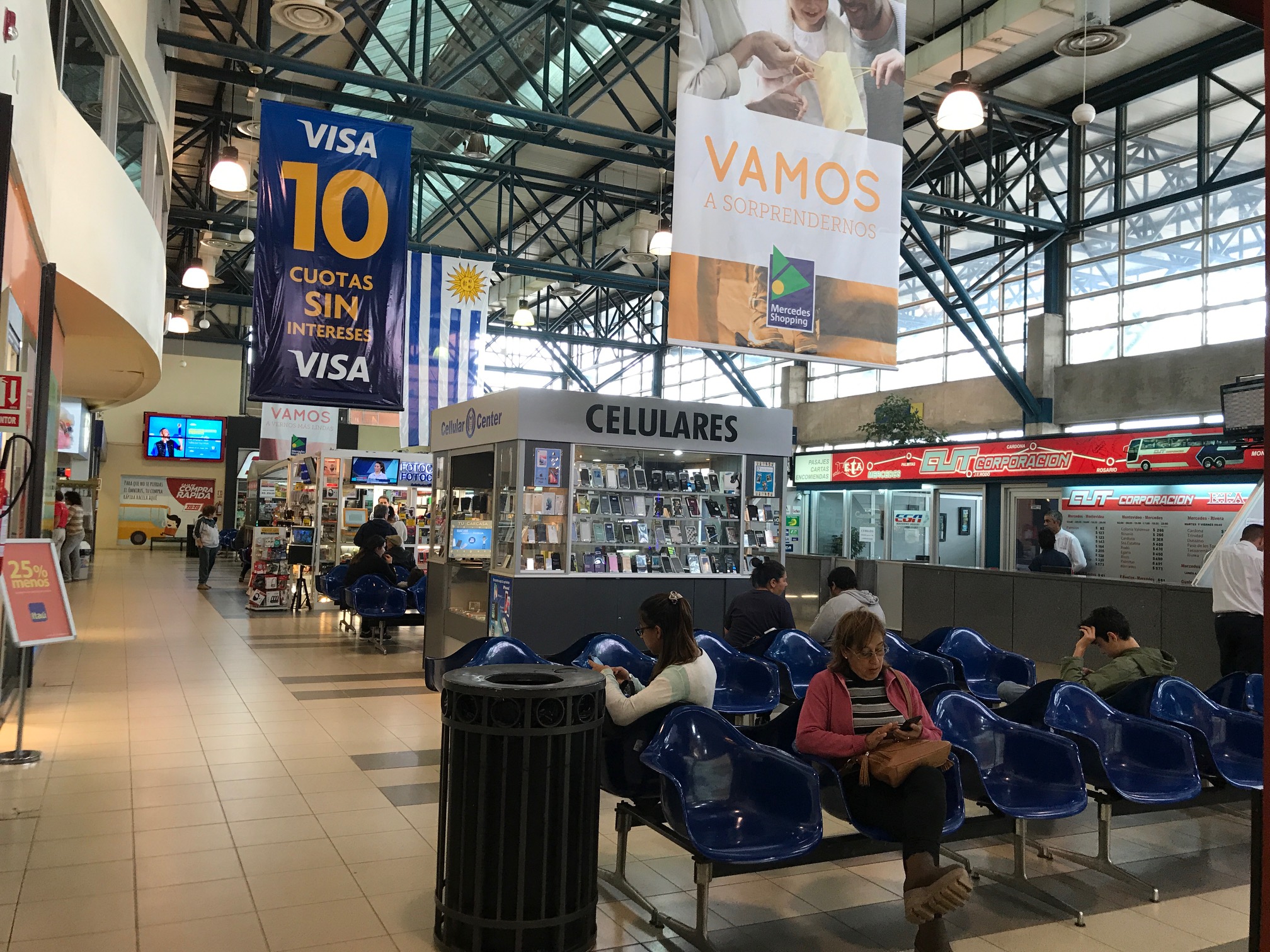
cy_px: 476
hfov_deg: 63.4
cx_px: 635
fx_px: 1027
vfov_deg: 49.7
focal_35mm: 28
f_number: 1.8
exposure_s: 1/33
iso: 25
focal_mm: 3.99
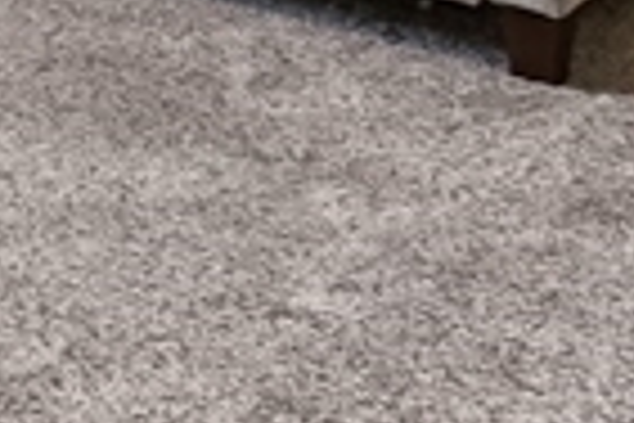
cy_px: -704
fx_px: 1919
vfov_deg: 10.3
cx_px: -773
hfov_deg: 14.3
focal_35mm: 109
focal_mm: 10
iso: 500
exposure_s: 1/125
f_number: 5.6
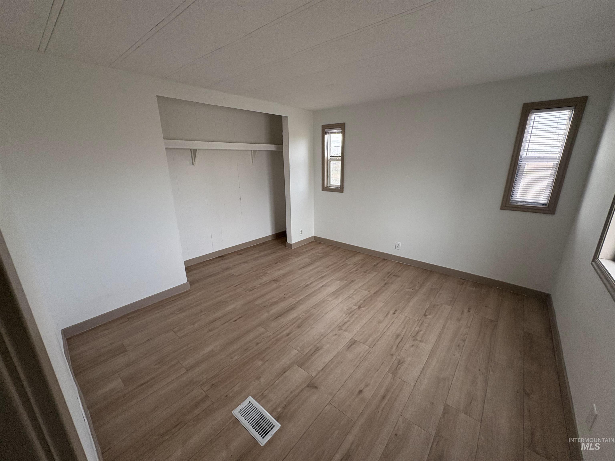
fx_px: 249
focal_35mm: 14
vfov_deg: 85.7
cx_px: 308
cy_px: 230
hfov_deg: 102.1
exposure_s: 1/115
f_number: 2.2
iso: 100
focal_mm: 2.22
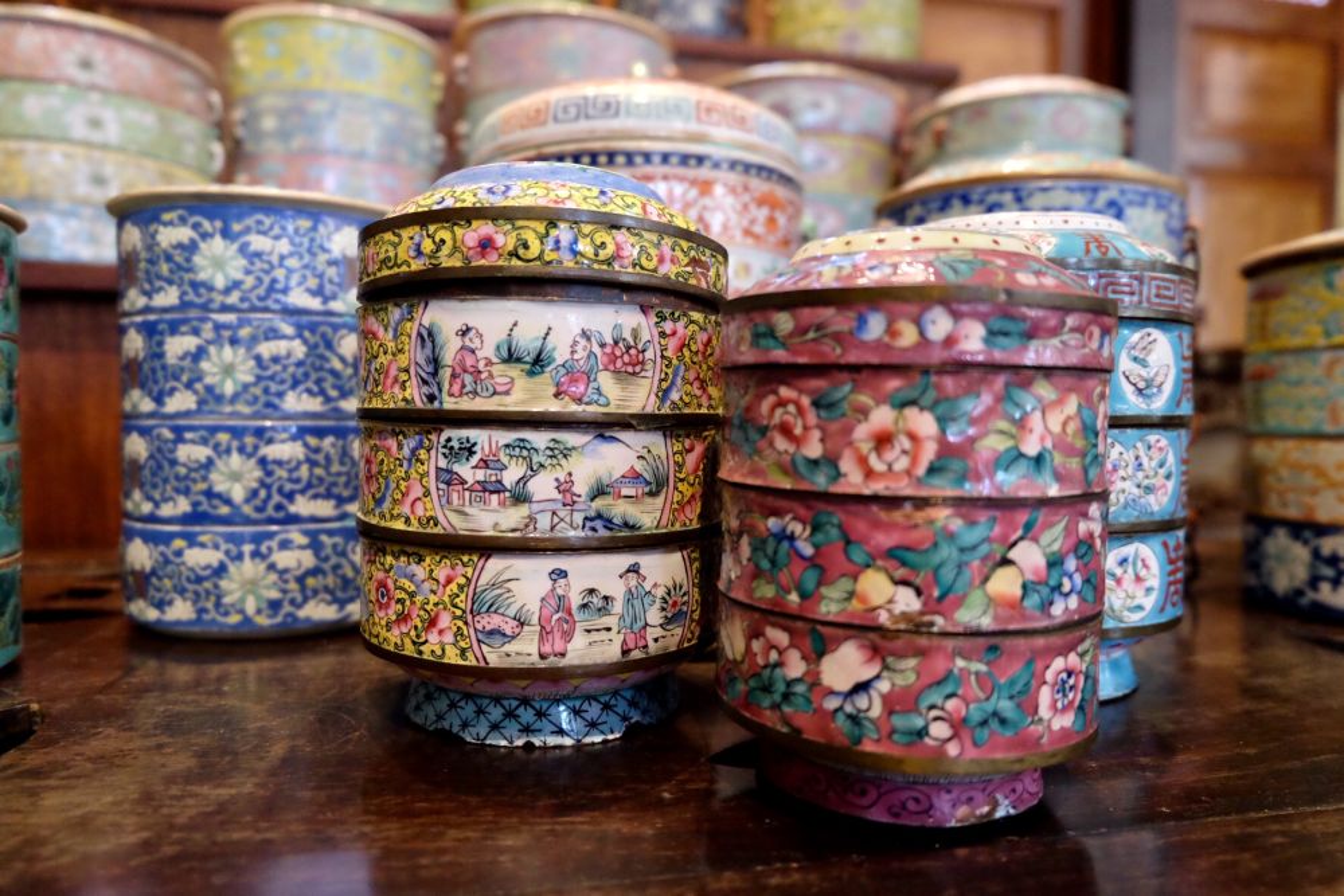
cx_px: 672
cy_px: 448
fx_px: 896
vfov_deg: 53.1
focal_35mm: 24
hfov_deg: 73.7
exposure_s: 1/220
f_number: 3.5
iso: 3200
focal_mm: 16
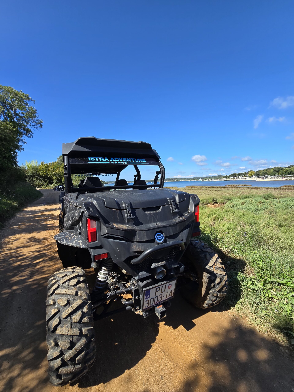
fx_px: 147
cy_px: 196
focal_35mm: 13
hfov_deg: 89.9
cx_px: 147
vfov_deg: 106.2
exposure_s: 1/1554
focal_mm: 2.2
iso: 50
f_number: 2.2
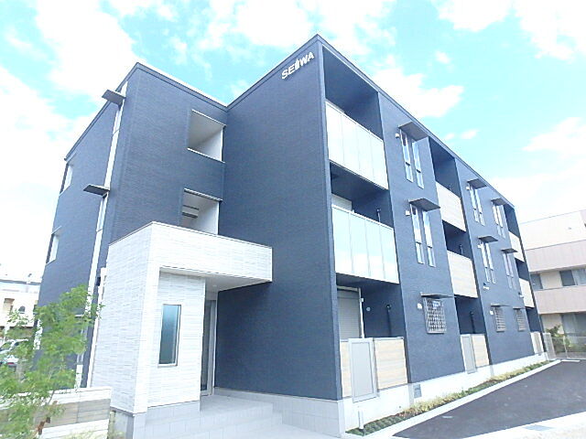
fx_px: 356
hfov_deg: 79.0
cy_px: 220
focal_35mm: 21
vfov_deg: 63.4
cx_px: 293
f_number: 6
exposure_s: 1/640
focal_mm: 3.7
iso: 800
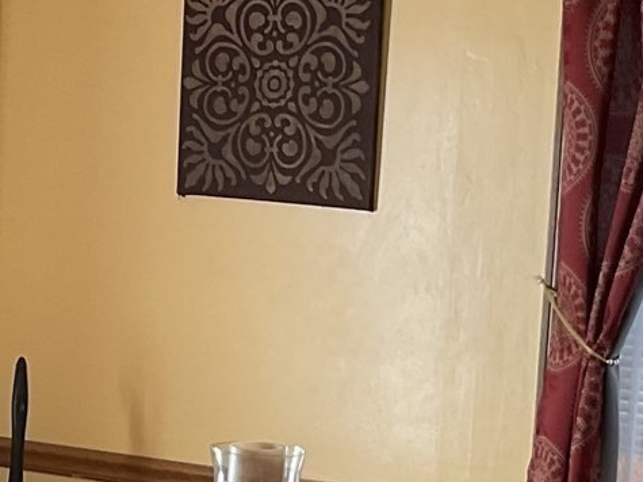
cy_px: 410
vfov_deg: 11.8
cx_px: 314
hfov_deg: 15.8
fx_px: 2321
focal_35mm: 125
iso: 64
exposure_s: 1/60
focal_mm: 3
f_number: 1.8
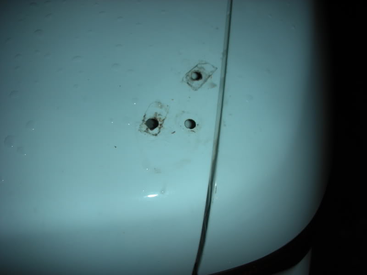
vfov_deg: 40.7
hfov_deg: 52.6
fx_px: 371
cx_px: 184
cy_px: 138
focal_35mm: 35
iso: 50
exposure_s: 1/60.1
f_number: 3
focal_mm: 5.8
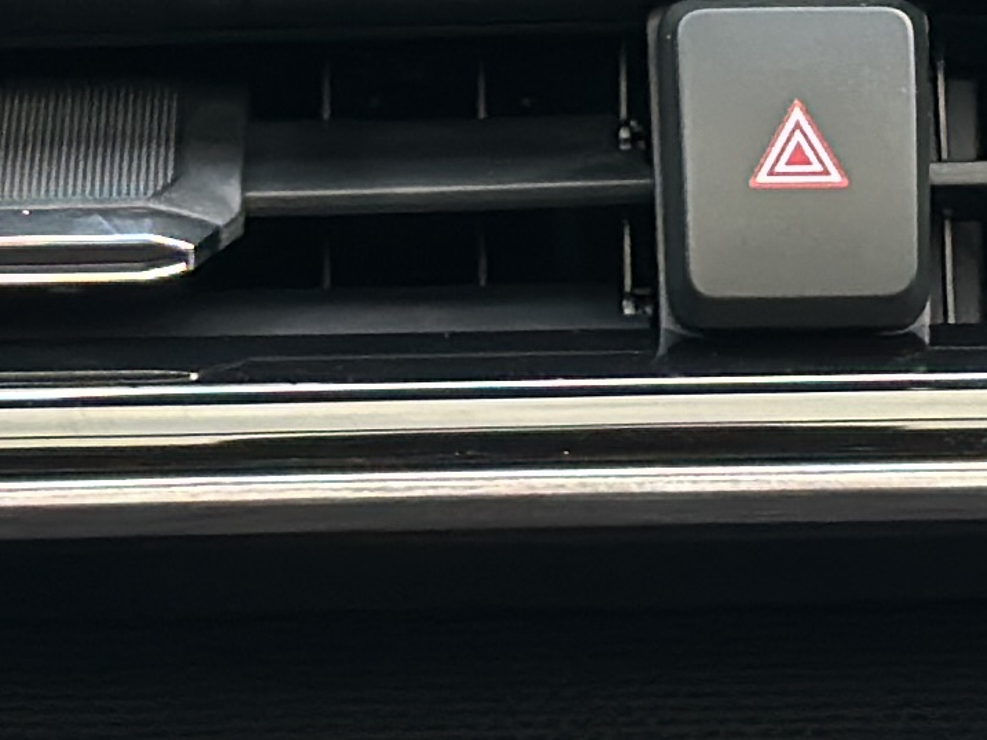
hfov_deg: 7.3
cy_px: -744
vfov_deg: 5.4
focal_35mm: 270
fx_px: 7700
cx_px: 760
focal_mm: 6.86
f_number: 1.78
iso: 100
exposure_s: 1/121
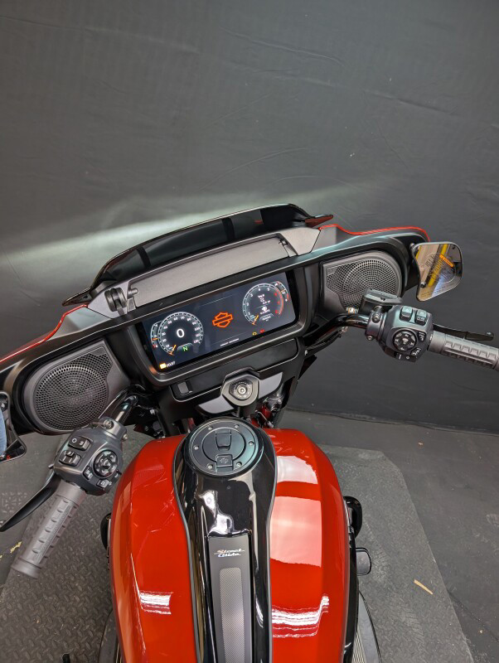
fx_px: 460
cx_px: 250
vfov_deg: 71.5
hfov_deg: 56.9
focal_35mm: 24
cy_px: 332
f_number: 1.68
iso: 39
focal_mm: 6.9
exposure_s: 1/24
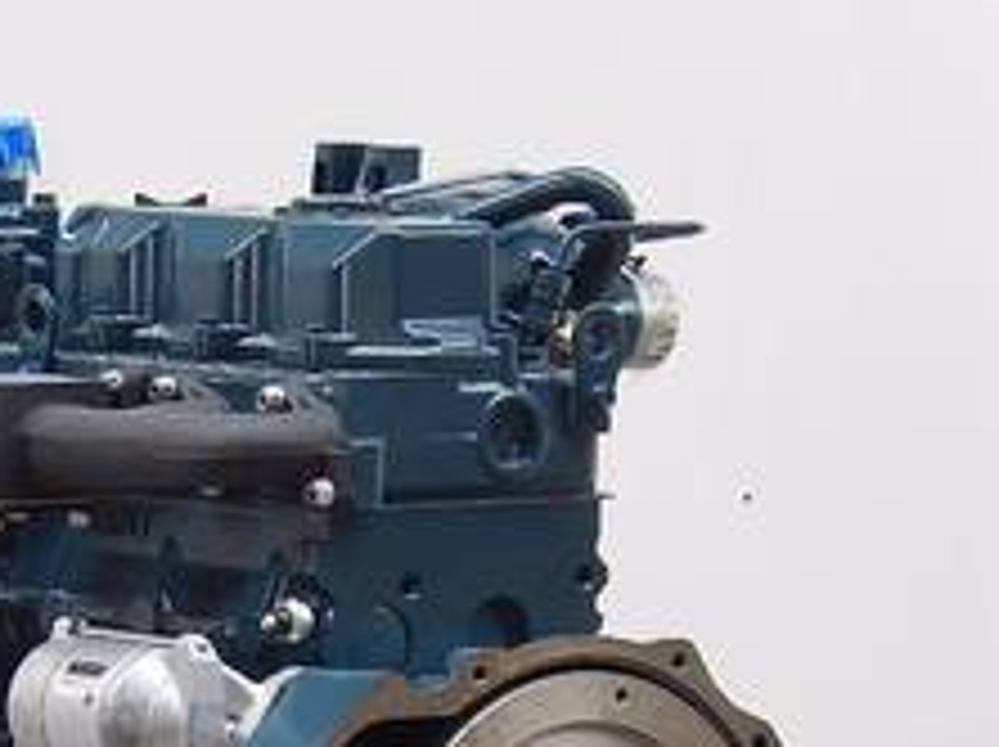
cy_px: 731
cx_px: 306
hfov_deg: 6.6
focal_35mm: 302
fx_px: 8706
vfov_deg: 4.9
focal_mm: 24.1
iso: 220
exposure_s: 1/30
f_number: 5.6
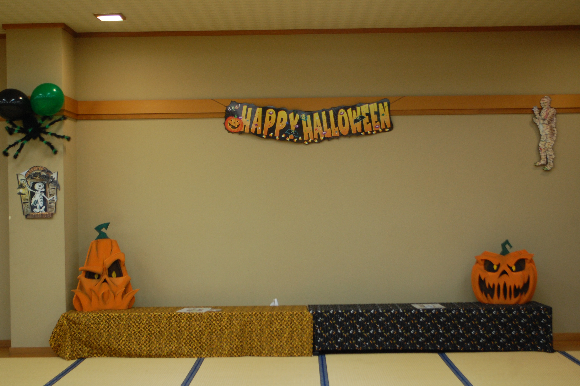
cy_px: 193
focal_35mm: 54
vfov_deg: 25.0
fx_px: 869
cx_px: 290
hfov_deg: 36.9
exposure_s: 1/25
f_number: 5.3
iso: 800
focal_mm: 36
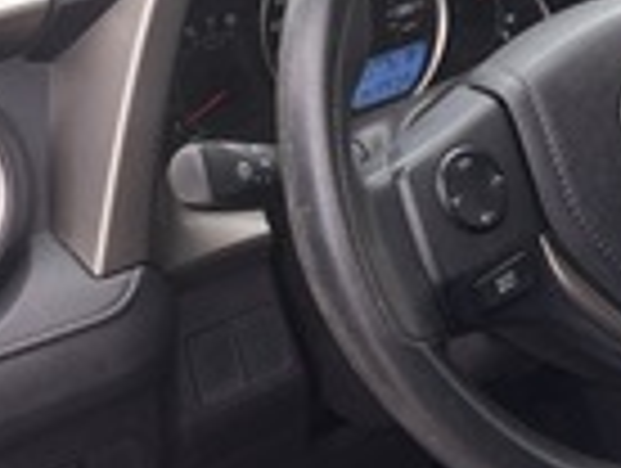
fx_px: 1420
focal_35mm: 79
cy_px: -142
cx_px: 626
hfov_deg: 23.6
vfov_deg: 17.5
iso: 50
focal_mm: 5.96
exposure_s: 1/121
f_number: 1.6
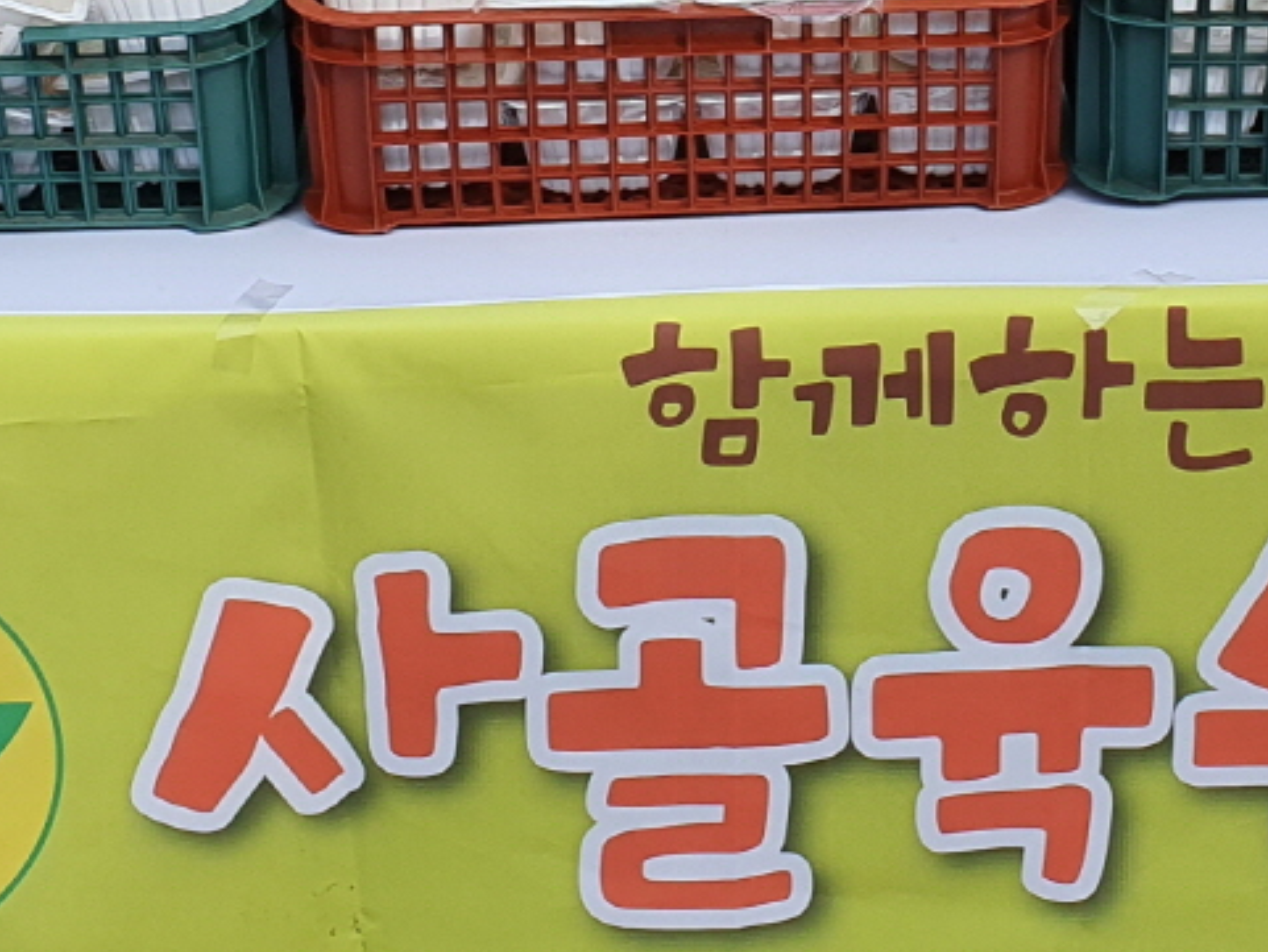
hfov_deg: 23.5
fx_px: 2968
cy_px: -225
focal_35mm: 81
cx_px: 1136
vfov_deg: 17.3
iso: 50
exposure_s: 1/1136
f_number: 2.4
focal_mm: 4.32
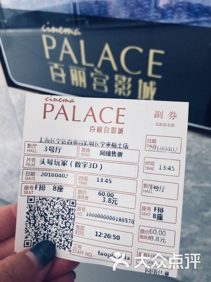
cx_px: 106
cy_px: 141
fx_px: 236
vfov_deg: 61.7
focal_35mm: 29
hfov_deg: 48.2
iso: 80
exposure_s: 1/33
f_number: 2.2
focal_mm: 4.15
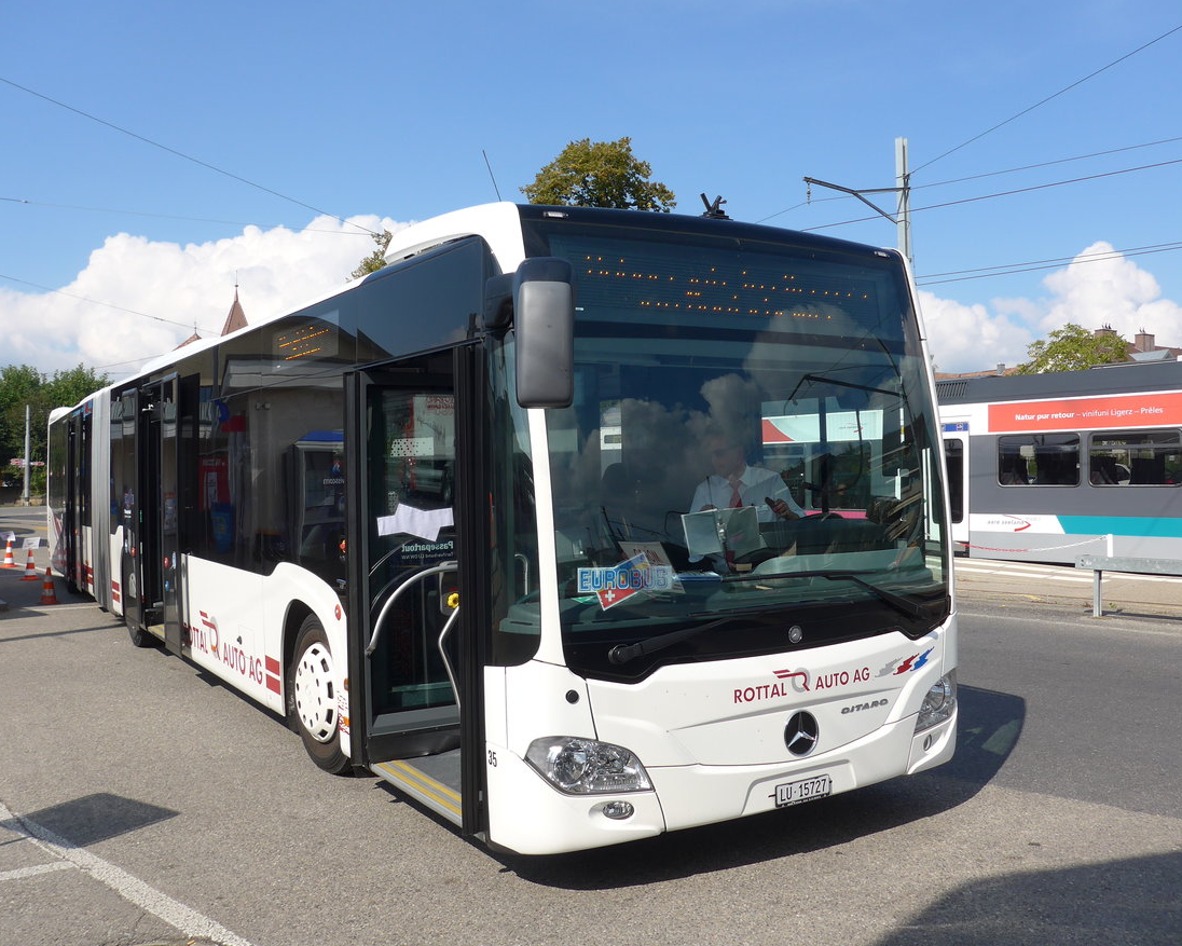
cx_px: 582
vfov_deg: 47.1
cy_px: 465
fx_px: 1085
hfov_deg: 57.2
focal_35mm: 31
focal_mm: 6
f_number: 2.8
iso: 80
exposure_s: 1/1600
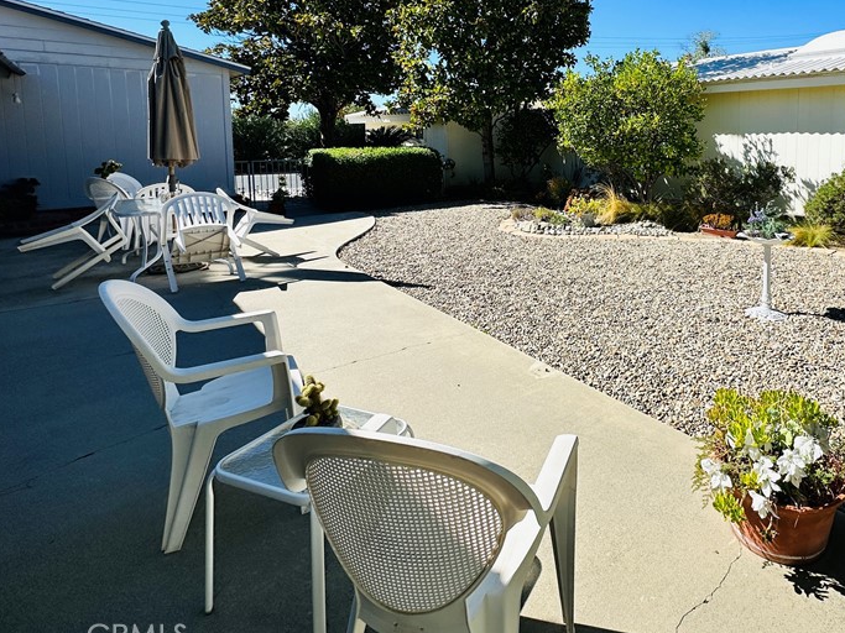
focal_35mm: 21
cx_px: 601
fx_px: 513
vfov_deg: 60.8
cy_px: 178
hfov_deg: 75.0
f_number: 2.2
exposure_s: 1/2212
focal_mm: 2.22
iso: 50
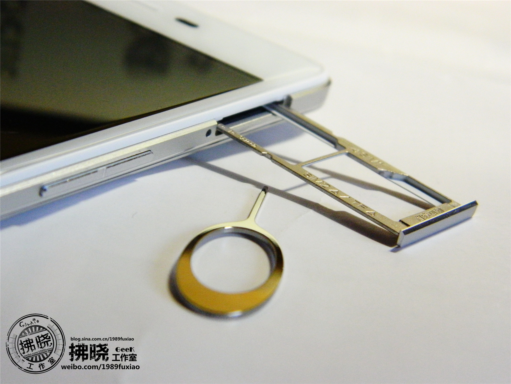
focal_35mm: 103
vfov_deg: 14.4
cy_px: 192
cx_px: 256
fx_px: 1520
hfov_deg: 19.1
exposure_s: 1/60
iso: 400
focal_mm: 18.6
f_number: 4.5
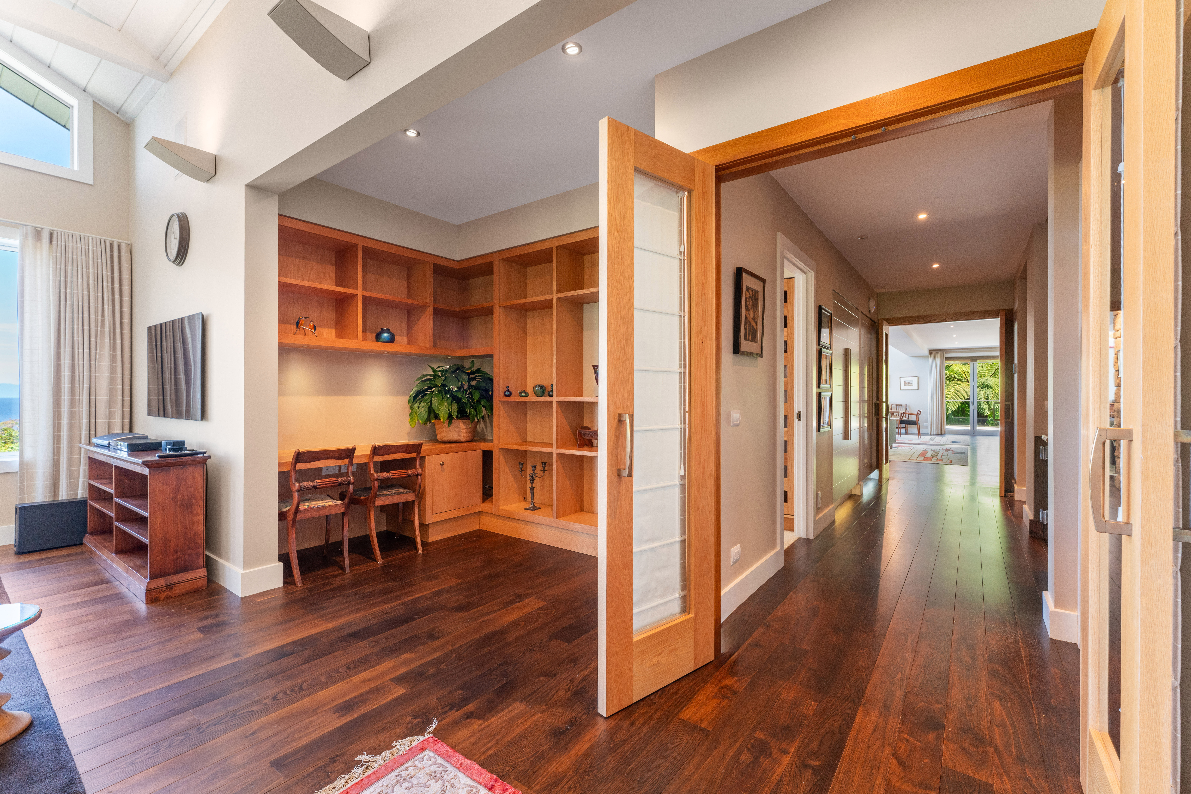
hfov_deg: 98.5
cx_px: 596
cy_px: 397
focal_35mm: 16
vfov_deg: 75.5
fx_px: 513
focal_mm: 15.5
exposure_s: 1/10
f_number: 8
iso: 640
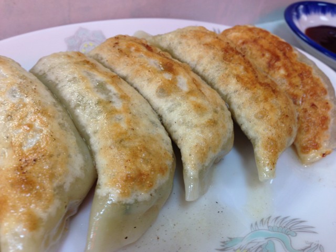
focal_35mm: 33
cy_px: 126
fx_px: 320
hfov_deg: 55.4
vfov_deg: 42.9
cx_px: 168
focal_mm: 4.13
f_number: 2.4
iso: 50
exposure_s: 1/24
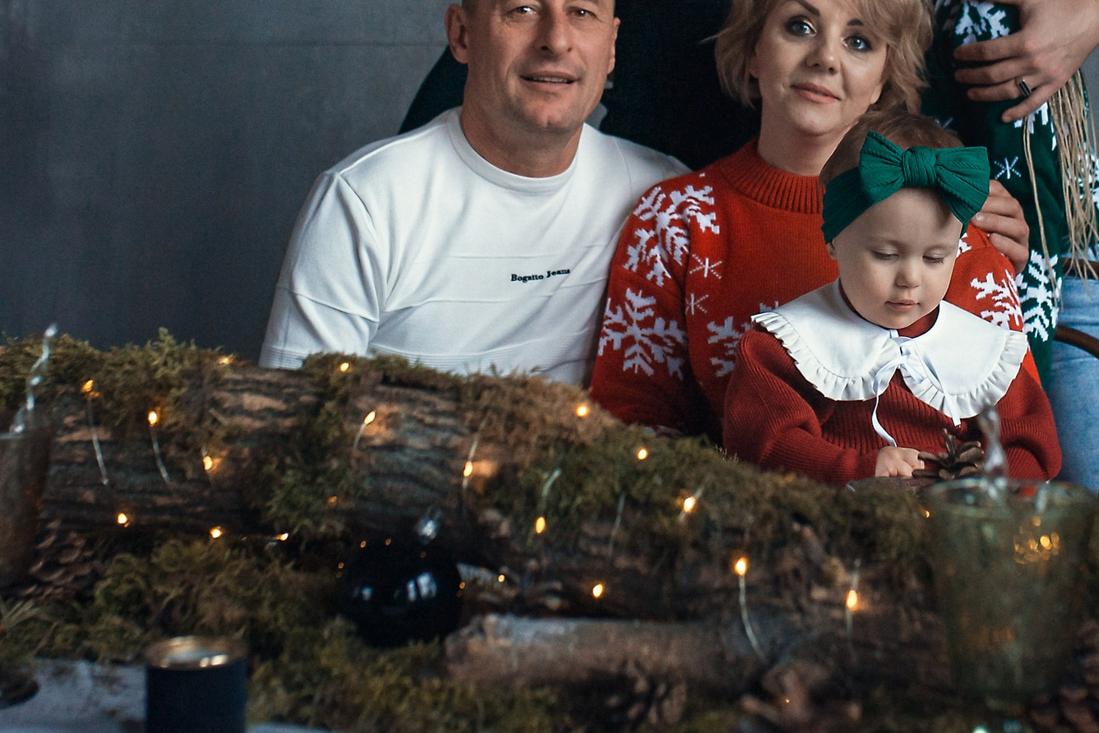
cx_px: 822
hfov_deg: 29.6
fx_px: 2046
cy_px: 108
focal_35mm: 67
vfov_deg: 20.0
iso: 800
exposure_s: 1/400
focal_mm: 35
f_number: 3.5
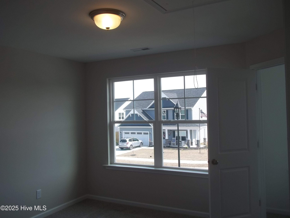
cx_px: 145
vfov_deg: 44.2
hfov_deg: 56.8
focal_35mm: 32
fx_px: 268
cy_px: 109
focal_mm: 5.7
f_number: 2.9
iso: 64
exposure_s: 1/250
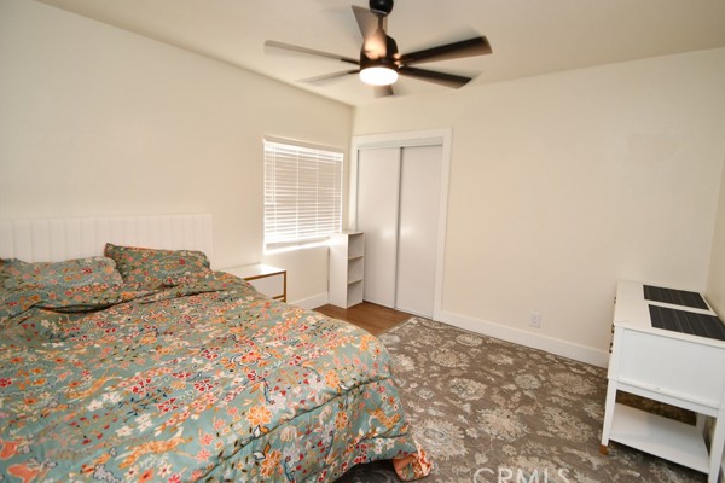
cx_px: 383
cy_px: 238
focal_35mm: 16
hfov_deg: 96.6
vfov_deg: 73.7
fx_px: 322
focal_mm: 10
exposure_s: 1/60
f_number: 4
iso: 360
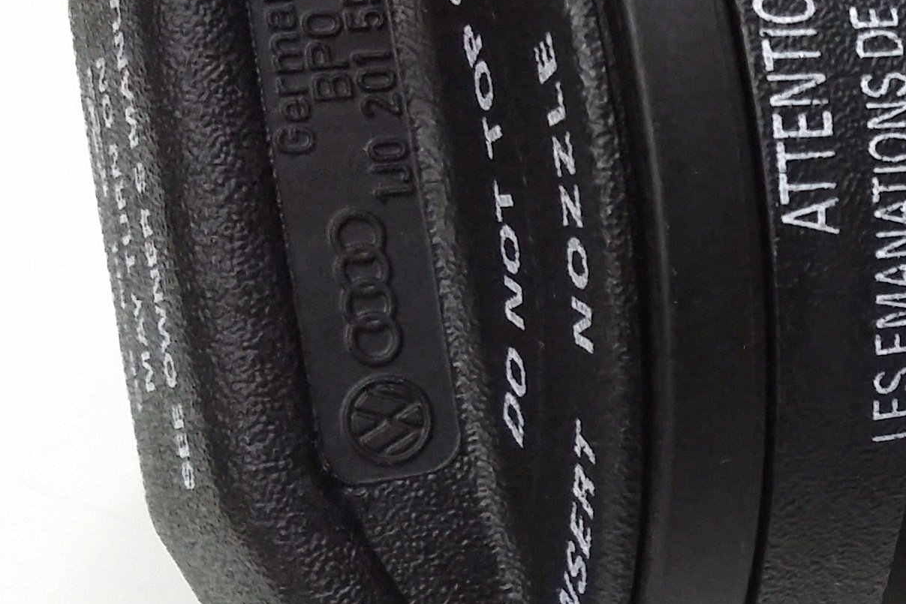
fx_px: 2265
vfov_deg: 15.2
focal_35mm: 90
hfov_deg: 21.2
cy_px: 403
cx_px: 1056
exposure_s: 1/15
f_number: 2.4
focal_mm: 3.4
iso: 250
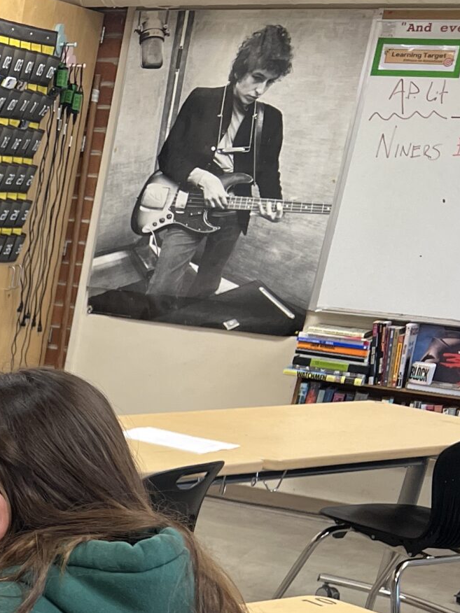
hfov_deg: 15.8
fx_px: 1347
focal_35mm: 76
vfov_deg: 24.4
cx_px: -423
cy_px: 621
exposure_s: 1/120
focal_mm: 5.7
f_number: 1.5
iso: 125
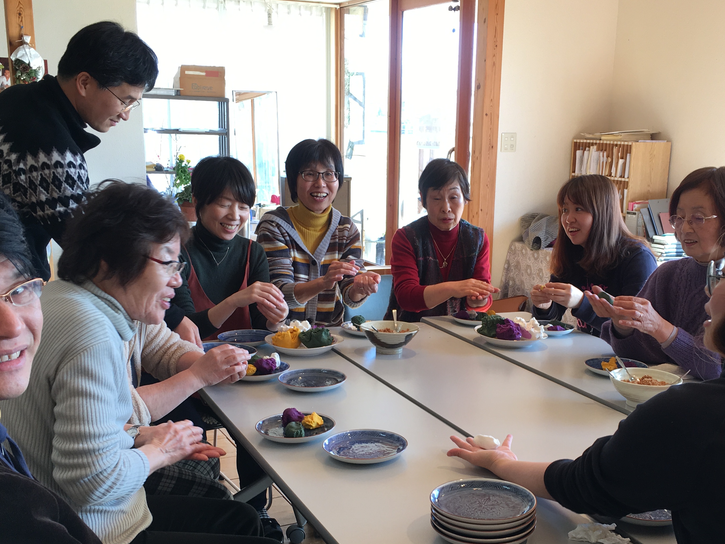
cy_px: 379
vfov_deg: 33.2
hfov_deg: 43.8
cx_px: 404
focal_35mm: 43
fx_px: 901
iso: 32
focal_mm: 4.15
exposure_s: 1/60
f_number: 2.2
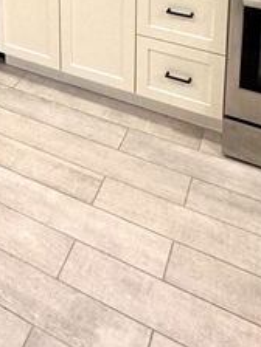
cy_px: -133
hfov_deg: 29.2
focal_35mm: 48
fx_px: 483
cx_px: 31
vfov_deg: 29.5
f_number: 2.2
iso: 125
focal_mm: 2.22
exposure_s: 1/120
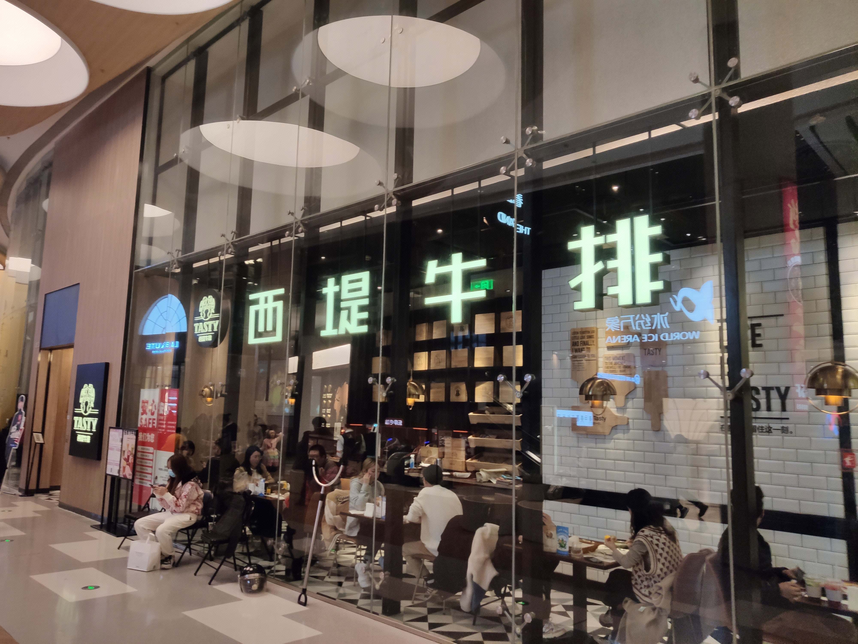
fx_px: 644
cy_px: 322
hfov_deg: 67.3
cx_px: 429
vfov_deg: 53.1
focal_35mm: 26
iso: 128
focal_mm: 4.75
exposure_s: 1/100
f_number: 1.75
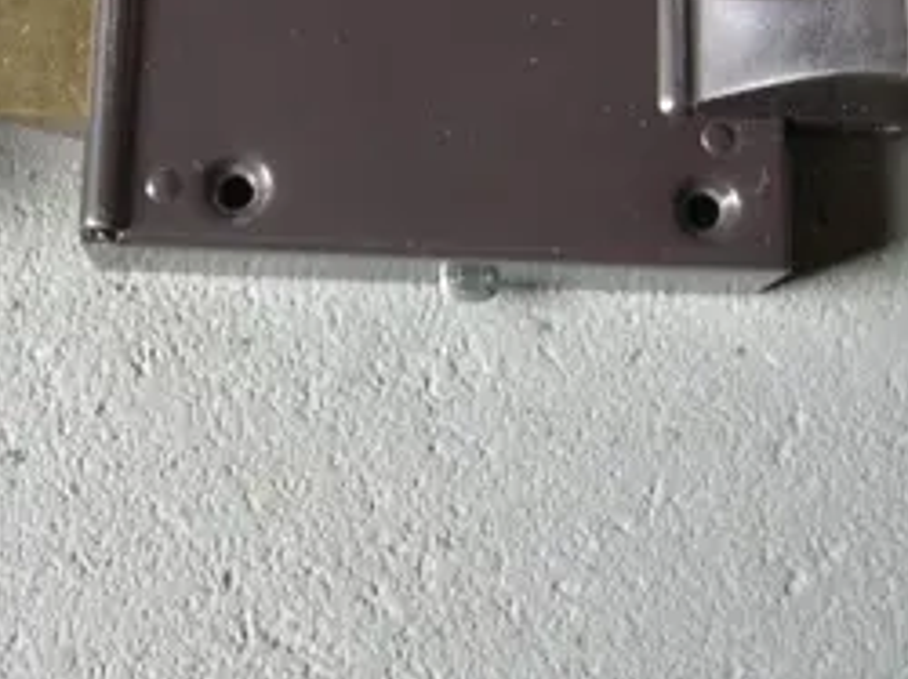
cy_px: 58
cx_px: 276
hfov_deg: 26.5
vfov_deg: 19.7
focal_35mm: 73
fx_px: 1913
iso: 100
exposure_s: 1/9.1
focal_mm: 8
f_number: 2.8
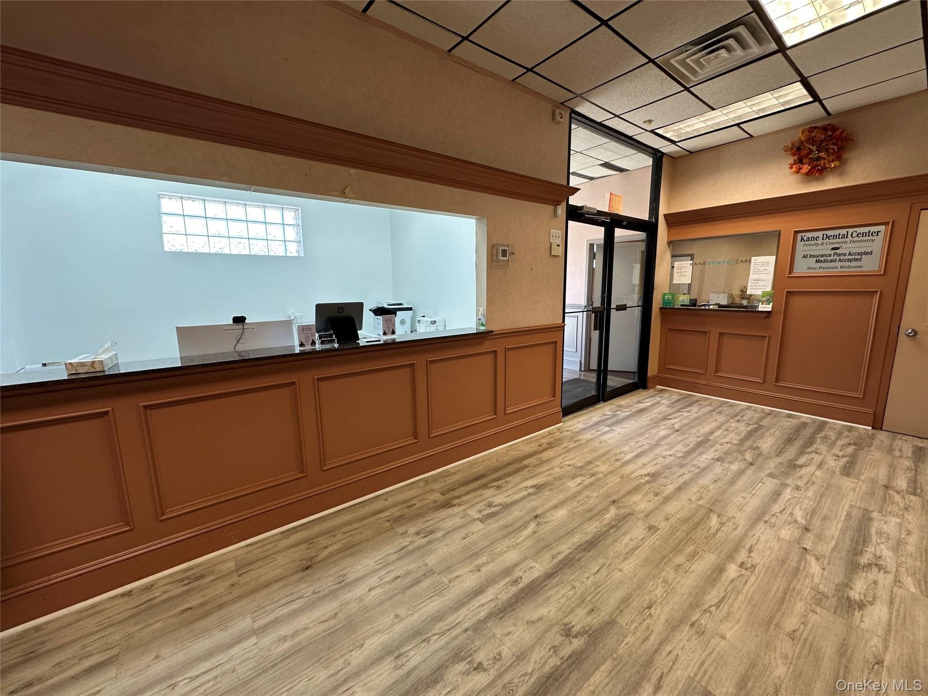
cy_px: 348
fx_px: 375
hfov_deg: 102.1
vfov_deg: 85.7
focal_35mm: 14
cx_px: 464
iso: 100
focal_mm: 2.22
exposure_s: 1/120
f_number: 2.2
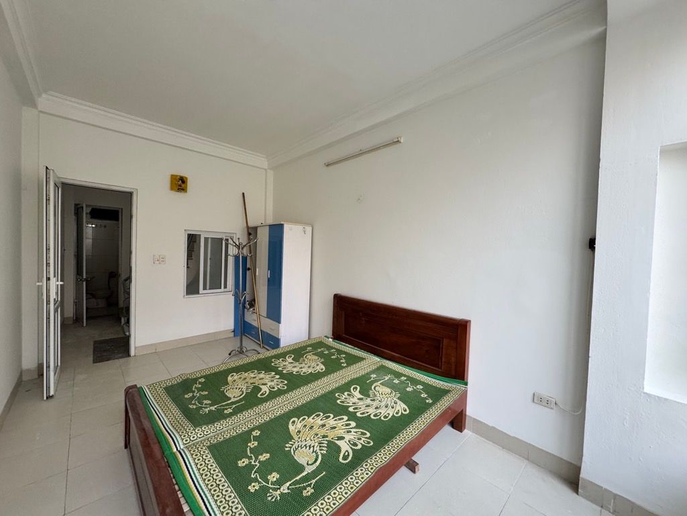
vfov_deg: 85.7
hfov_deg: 102.1
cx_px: 344
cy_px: 258
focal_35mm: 14
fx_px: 278
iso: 250
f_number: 2.2
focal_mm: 2.22
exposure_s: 1/99
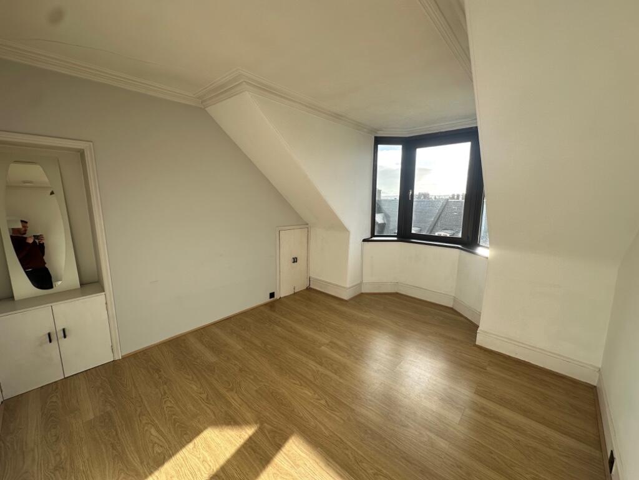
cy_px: 240
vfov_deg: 85.7
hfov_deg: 102.1
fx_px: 258
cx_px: 320
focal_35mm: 14
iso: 40
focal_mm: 2.22
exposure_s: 1/550
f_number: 2.2
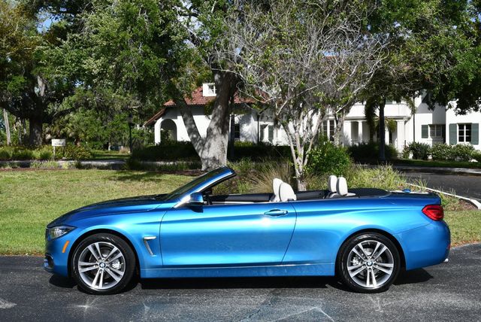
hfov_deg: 38.2
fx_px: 695
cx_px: 240
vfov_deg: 26.0
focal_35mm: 52
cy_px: 161
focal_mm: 26
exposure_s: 1/320
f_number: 9
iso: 100
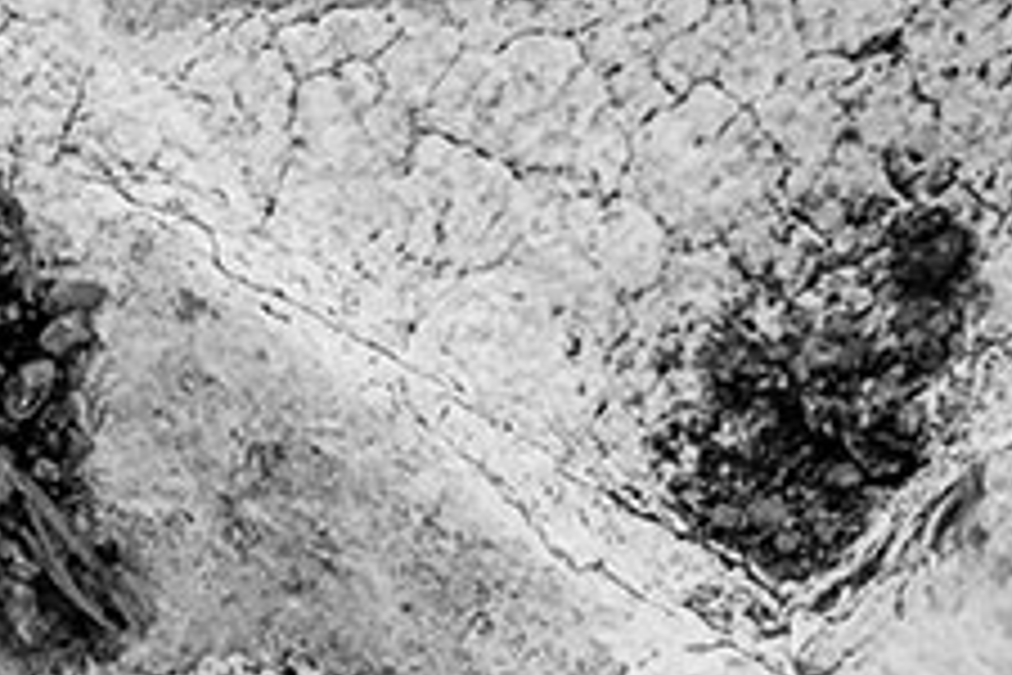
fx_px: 13127
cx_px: 18
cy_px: 691
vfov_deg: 2.9
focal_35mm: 467
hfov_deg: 4.4
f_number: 13
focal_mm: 210
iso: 500
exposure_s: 1/320
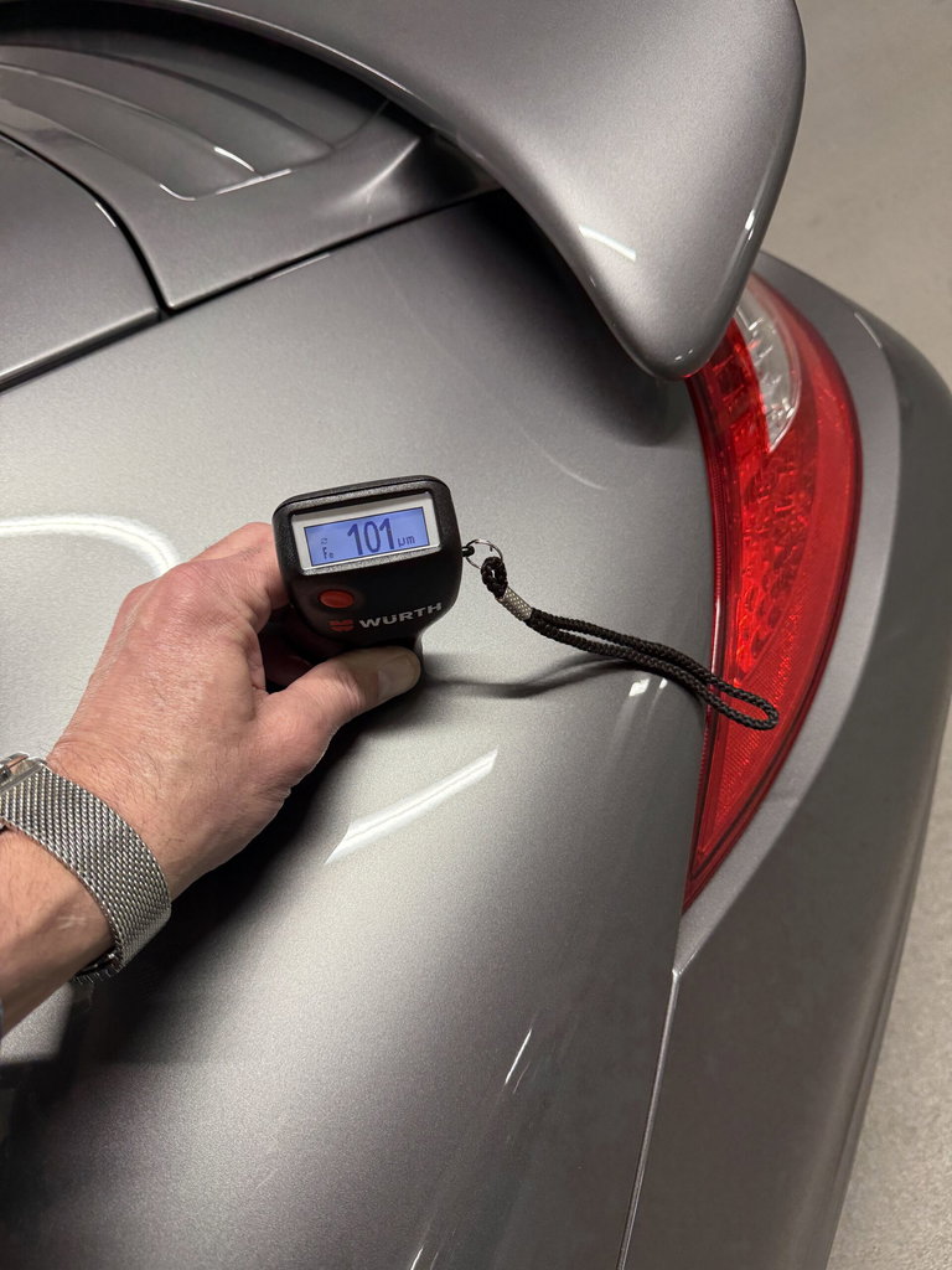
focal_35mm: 24
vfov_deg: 71.6
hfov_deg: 56.8
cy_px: 635
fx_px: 880
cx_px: 476
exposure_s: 1/100
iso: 160
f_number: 1.78
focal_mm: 6.76
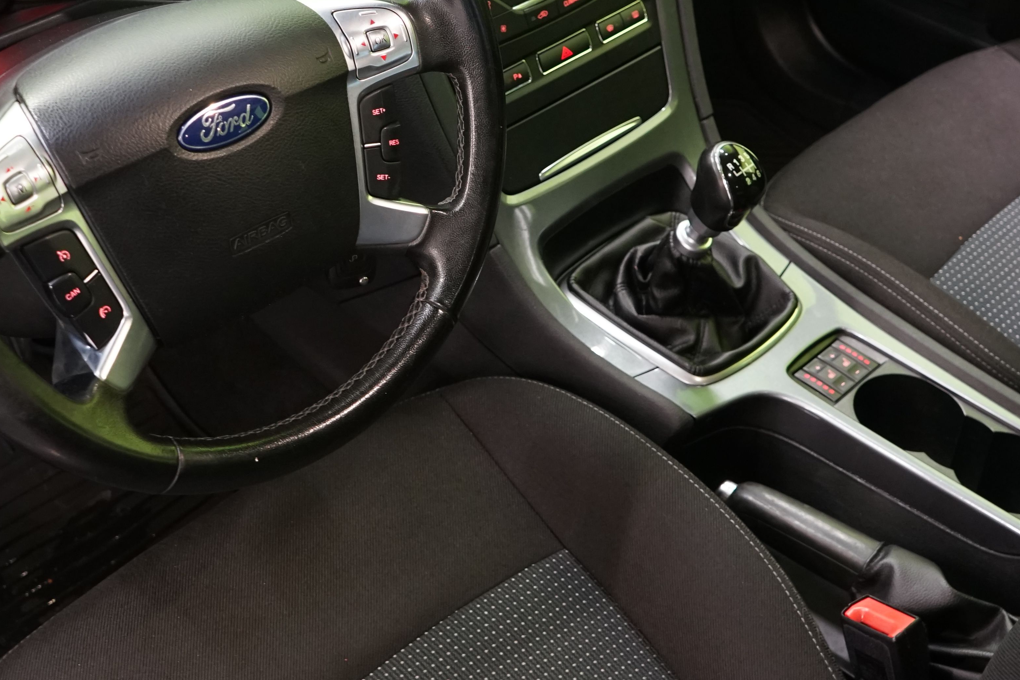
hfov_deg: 35.6
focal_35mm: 56
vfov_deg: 24.1
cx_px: 499
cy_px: 255
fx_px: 1586
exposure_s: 1/15
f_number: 5
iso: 1600
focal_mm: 29
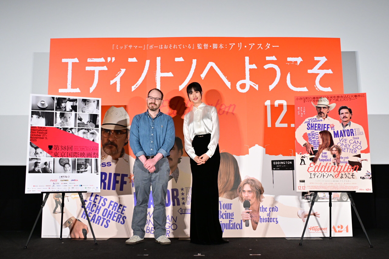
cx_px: 194
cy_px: 130
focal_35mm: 36
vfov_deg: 36.9
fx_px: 389
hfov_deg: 53.1
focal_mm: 24
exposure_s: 1/200
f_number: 4
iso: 1250
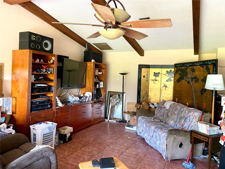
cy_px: 84
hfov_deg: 67.3
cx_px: 112
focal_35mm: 26
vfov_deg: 53.1
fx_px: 169
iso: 400
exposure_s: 1/59
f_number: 1.8
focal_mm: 4.25
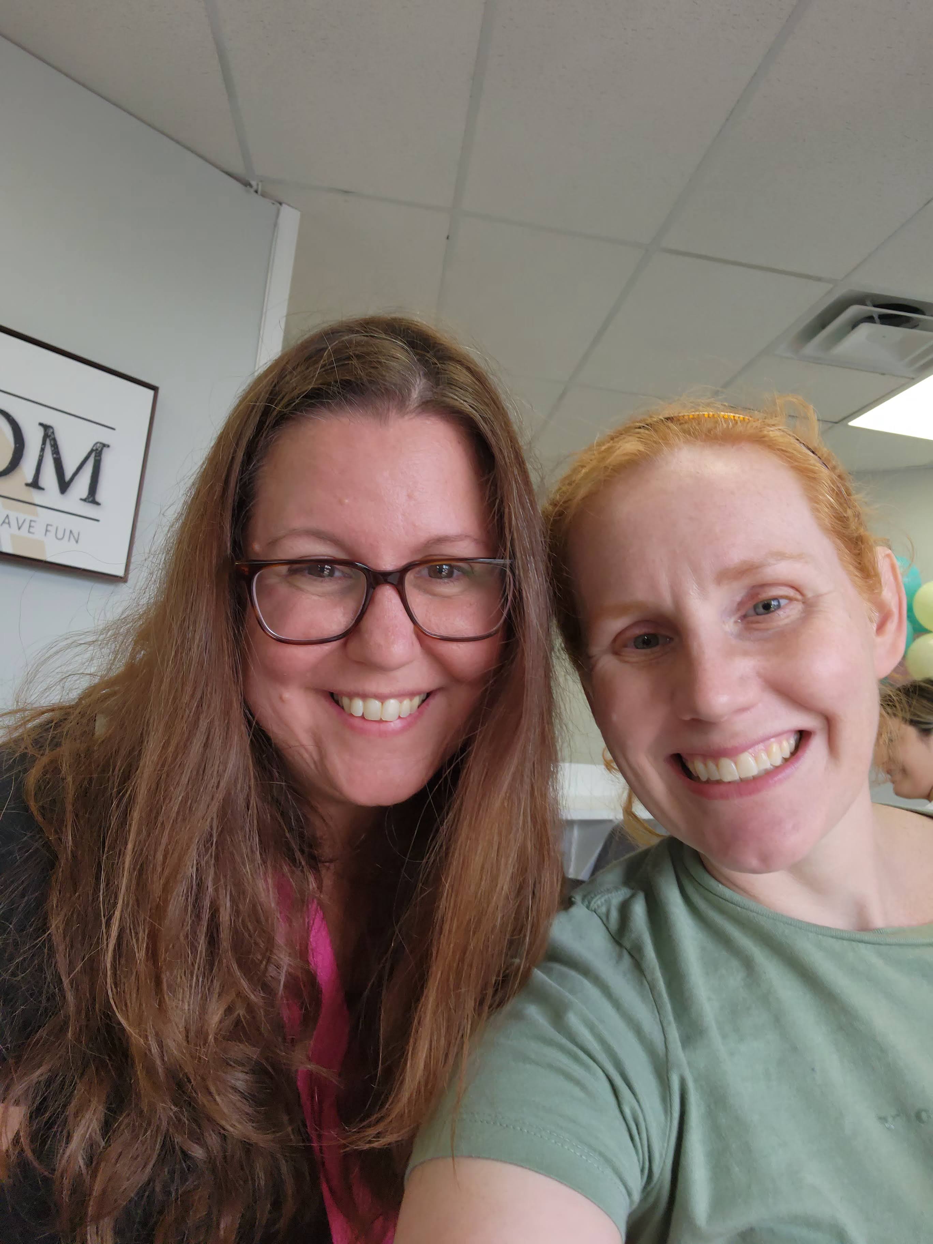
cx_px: 466
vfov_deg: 69.4
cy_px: 622
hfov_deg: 54.9
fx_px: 898
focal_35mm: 25
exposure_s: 1/100
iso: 100
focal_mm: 3.3
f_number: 2.2
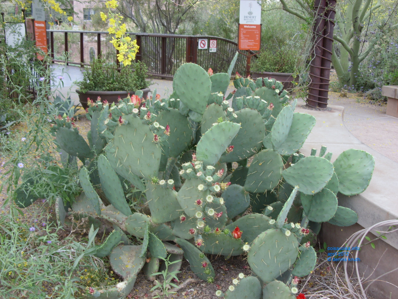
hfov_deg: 49.0
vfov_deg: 37.7
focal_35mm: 38
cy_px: 150
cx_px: 199
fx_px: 437
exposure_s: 1/30
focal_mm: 6.3
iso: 50
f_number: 2.8
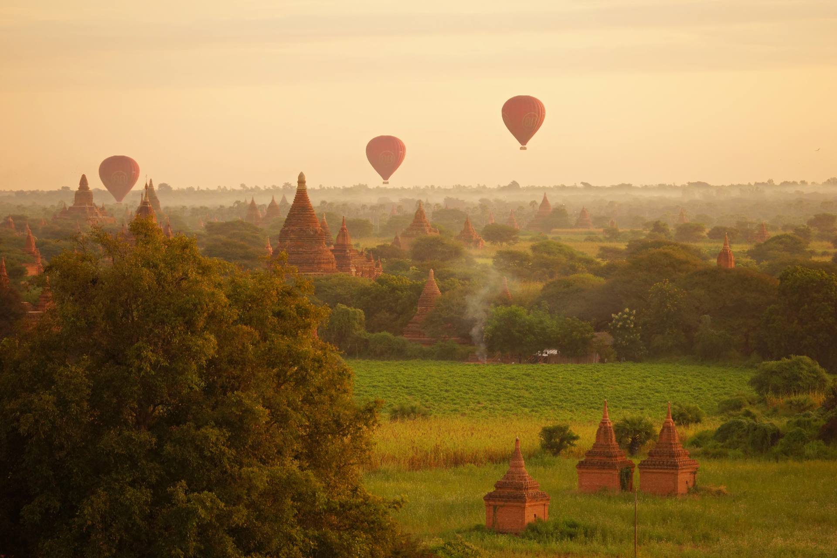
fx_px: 4650
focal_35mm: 200
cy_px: 279
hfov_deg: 10.3
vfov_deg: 6.9
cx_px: 418
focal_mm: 200
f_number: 5.6
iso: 640
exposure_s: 1/250
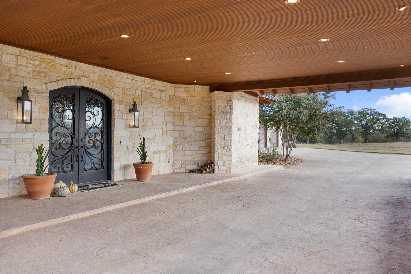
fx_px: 297
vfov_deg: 49.6
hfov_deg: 69.4
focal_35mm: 26
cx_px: 214
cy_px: 135
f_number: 8
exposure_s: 1/40
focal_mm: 17
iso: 400
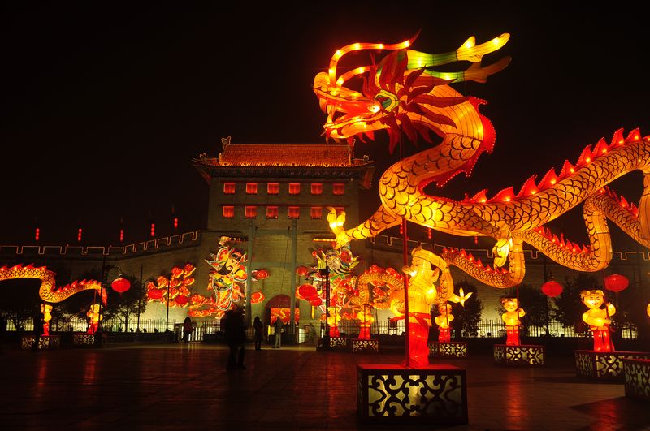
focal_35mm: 36
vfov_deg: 36.8
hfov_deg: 53.2
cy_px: 216
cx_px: 325
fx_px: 649
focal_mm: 24
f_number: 8
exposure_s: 1/2.5
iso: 200
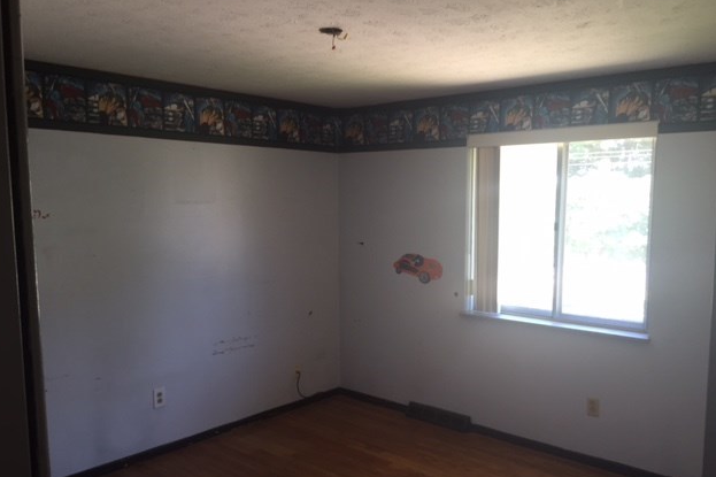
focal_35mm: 31
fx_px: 616
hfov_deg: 60.3
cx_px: 351
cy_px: 272
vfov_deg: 42.2
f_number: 2.2
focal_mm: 4.15
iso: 32
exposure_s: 1/30
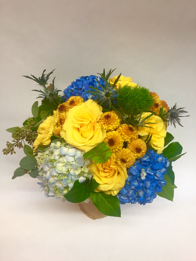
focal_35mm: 29
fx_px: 219
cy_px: 130
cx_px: 98
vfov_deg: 61.7
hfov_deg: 48.2
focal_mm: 4.15
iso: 64
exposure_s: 1/30
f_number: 2.2
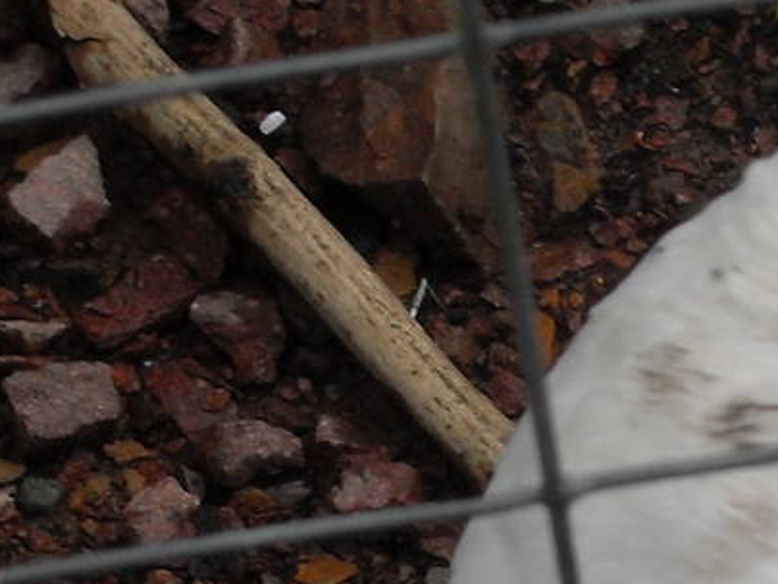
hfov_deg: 4.5
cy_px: 1106
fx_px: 9889
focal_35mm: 440
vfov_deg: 3.4
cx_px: 1315
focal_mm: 18.1
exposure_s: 1/180
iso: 100
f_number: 5.2
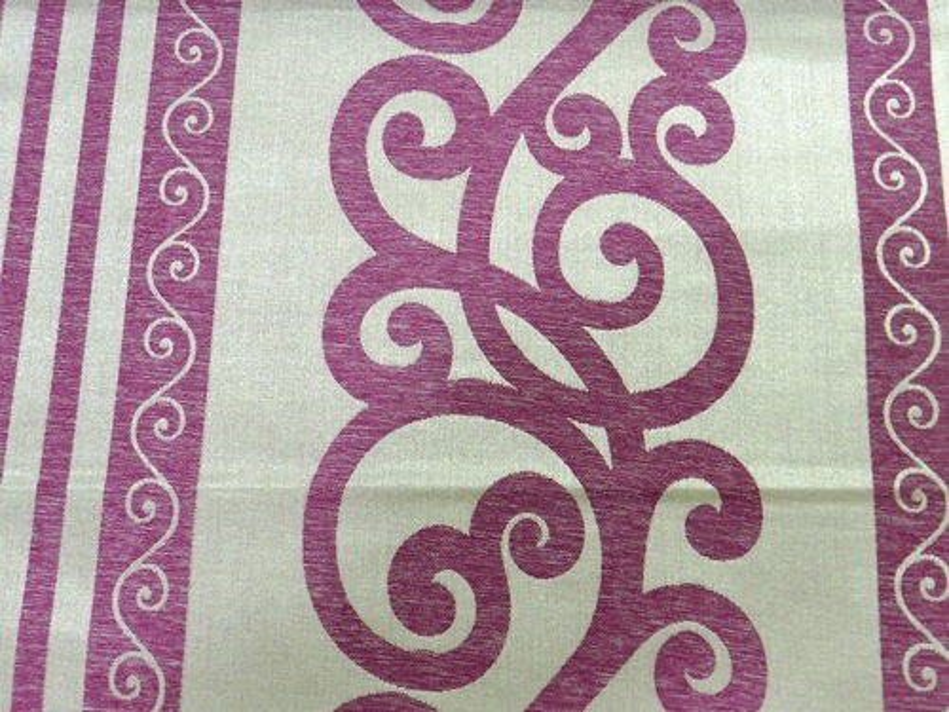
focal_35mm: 53
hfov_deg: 36.2
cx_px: 474
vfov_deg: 27.5
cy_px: 356
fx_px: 1453
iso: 400
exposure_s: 1/15
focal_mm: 9.4
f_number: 4.4
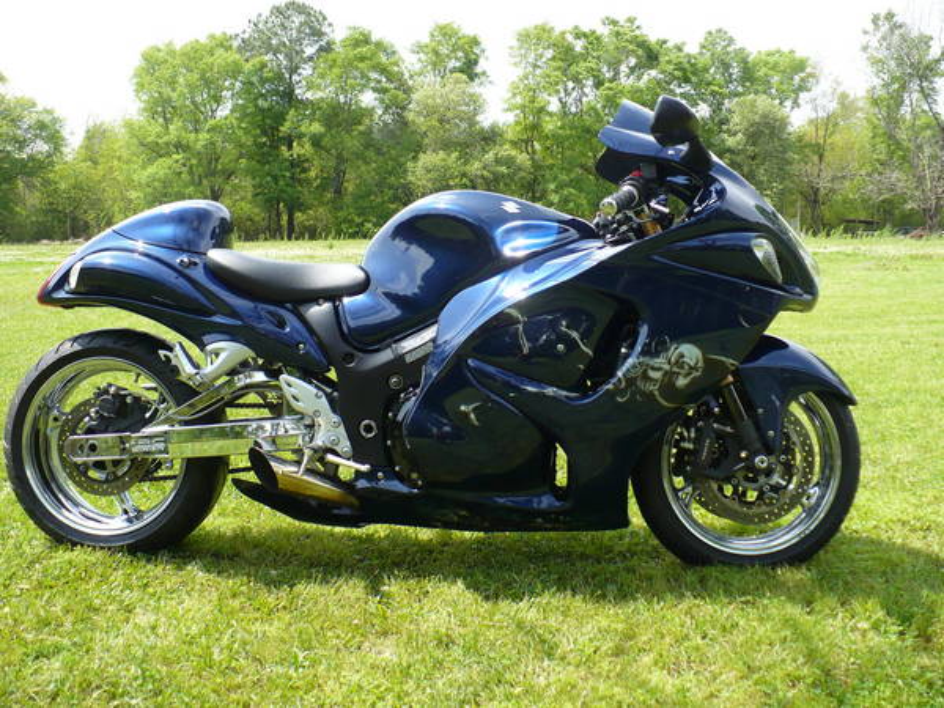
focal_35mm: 37
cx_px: 472
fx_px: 1009
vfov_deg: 38.7
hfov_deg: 50.1
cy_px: 354
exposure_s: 1/400
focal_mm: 6.1
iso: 100
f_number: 2.8
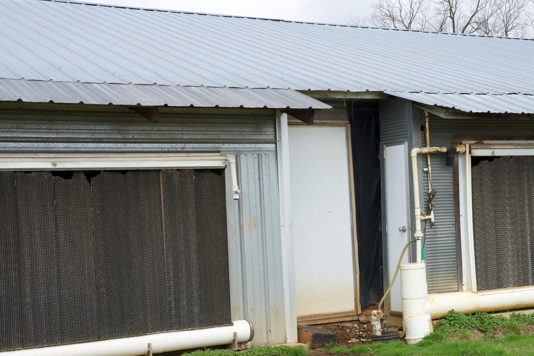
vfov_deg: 21.2
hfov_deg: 31.2
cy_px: 224
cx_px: 344
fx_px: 949
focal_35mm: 64
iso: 400
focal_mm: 45
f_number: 16
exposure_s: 1/125
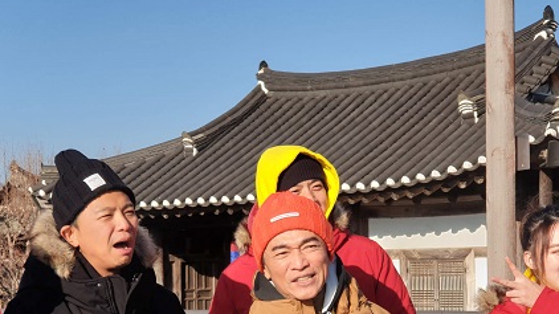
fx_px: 1274
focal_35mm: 86
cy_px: 260
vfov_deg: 14.0
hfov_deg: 24.7
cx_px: 315
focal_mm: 6
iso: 25
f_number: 2.4
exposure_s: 1/883
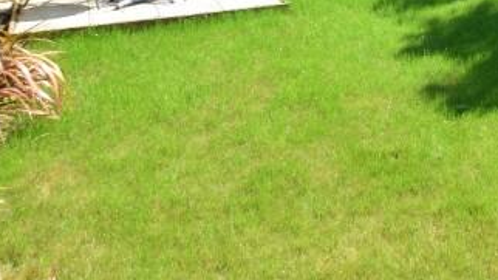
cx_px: 606
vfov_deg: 19.1
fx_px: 660
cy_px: -203
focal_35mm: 50
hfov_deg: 33.3
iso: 400
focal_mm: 10
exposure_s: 1/250
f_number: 10
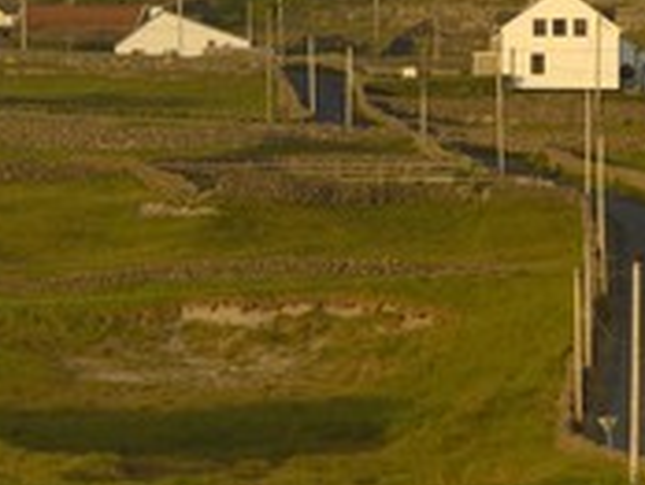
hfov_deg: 3.0
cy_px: -4
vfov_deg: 2.3
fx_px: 12333
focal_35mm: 661
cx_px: 213
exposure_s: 1/125
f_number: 5.6
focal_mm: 190
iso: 100
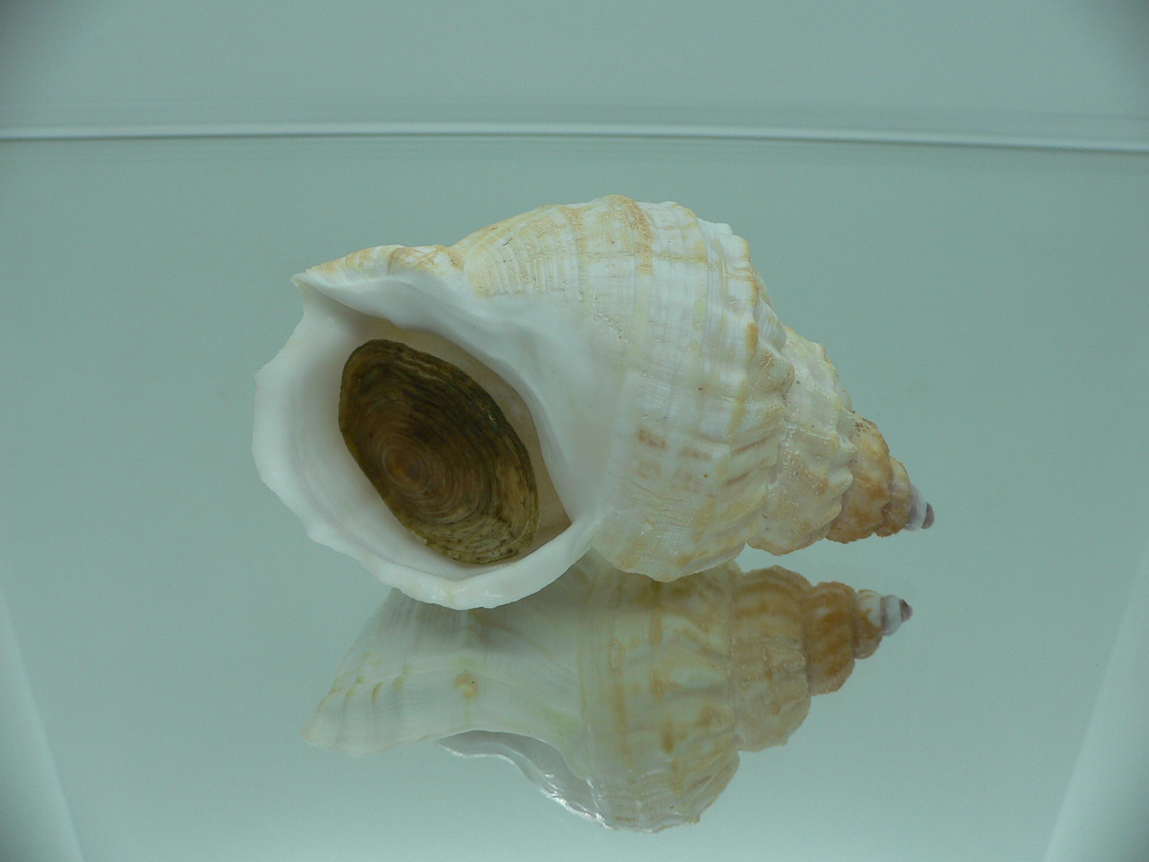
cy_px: 431
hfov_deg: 52.6
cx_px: 574
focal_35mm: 35
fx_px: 1162
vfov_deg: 40.7
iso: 80
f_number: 2.8
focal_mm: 4.6
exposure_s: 1/80
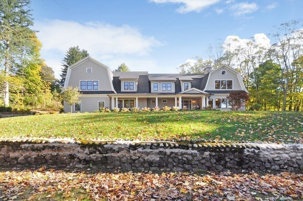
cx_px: 152
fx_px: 139
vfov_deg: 71.9
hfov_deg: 95.1
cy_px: 100
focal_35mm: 16
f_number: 10
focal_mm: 11
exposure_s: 1/100
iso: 500
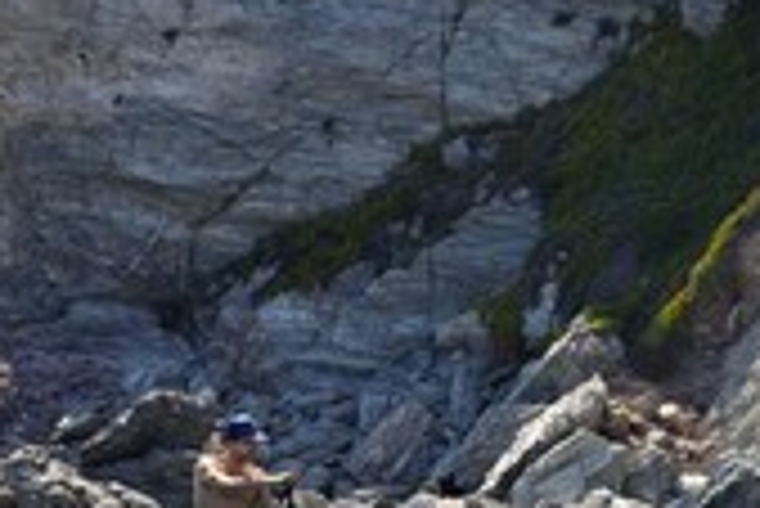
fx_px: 8937
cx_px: 902
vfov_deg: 3.3
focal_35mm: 423
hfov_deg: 4.9
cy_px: 445
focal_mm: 170
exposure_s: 1/640
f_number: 6.3
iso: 200
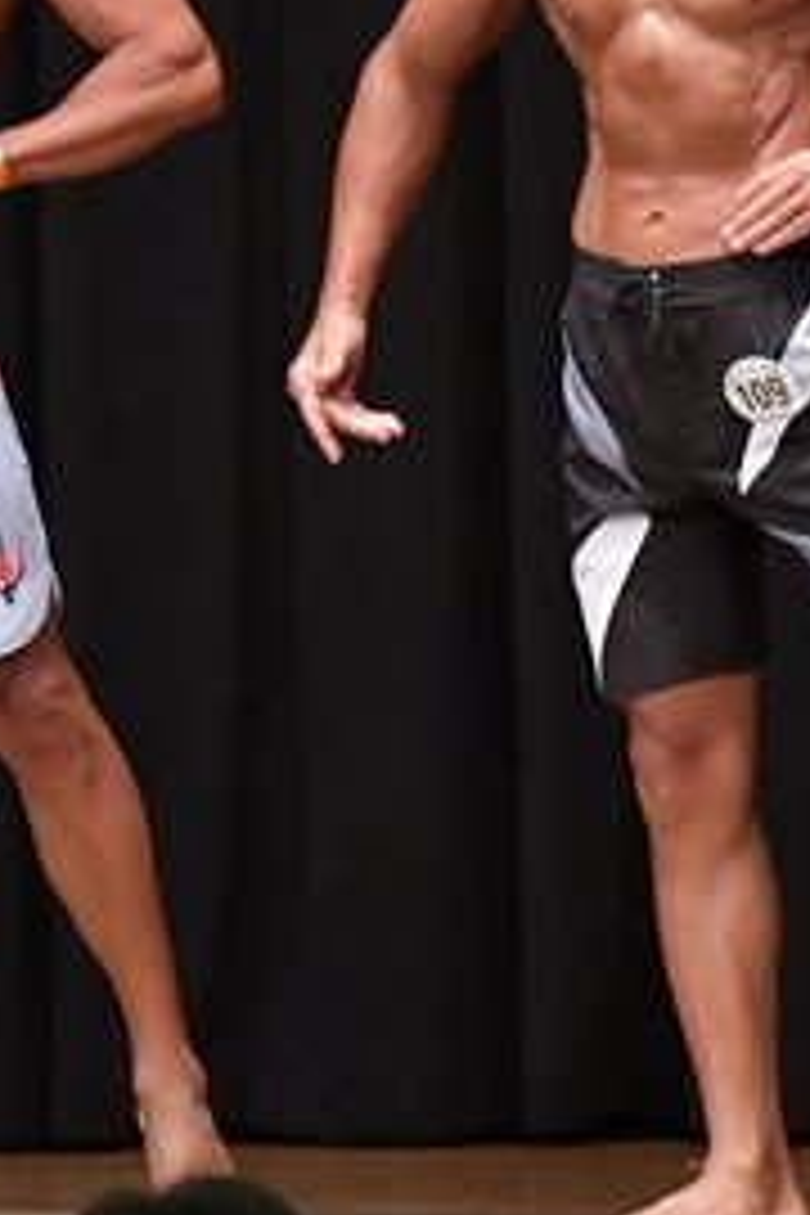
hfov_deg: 2.6
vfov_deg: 3.8
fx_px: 18122
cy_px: 472
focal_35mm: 537
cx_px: 803
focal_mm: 125
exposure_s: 1/400
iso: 6400
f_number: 5.6
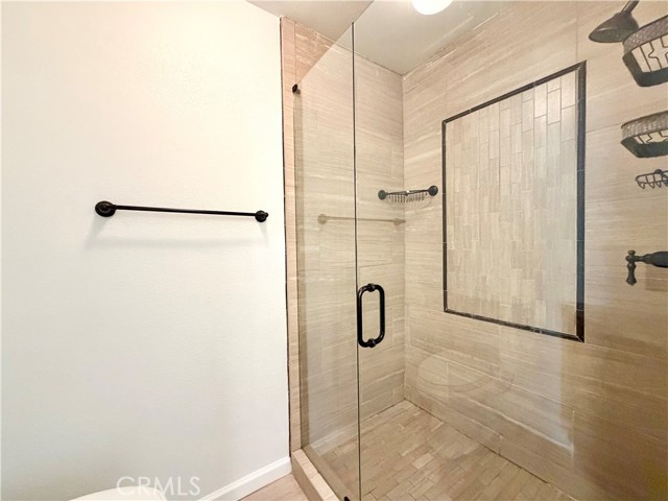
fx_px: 270
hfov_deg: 102.1
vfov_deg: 85.7
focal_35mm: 14
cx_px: 334
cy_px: 250
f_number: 2.2
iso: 500
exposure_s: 1/60
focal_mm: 2.22
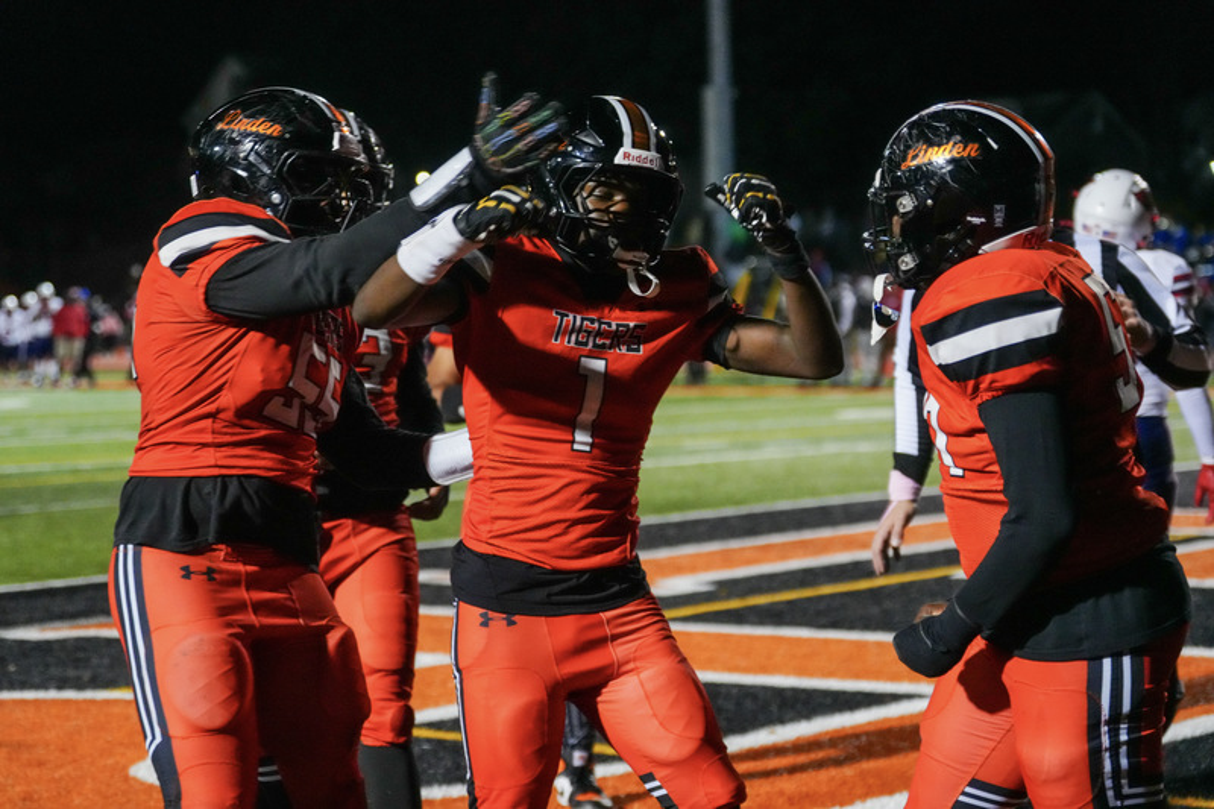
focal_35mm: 98
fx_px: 3304
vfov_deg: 14.0
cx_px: 607
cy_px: 404
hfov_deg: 20.8
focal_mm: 98
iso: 6400
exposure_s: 1/640
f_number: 4
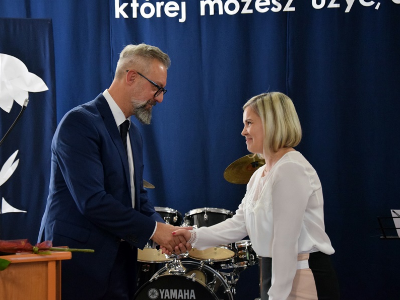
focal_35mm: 74
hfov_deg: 26.5
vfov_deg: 20.0
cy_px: 151
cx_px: 185
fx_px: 850
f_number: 4.8
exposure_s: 1/80
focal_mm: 45
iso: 3200
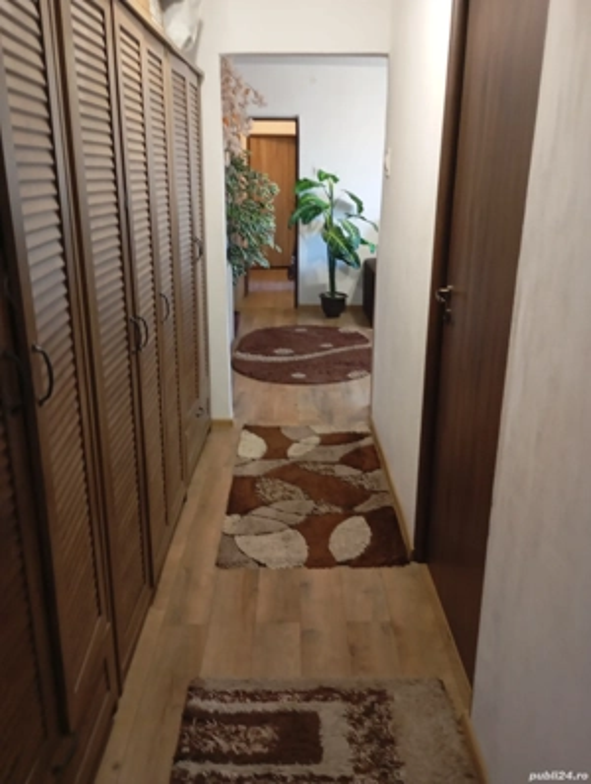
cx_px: 296
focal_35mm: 28
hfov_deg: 49.9
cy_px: 392
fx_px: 635
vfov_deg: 63.4
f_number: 1.8
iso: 1180
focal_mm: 4.27
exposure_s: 1/20
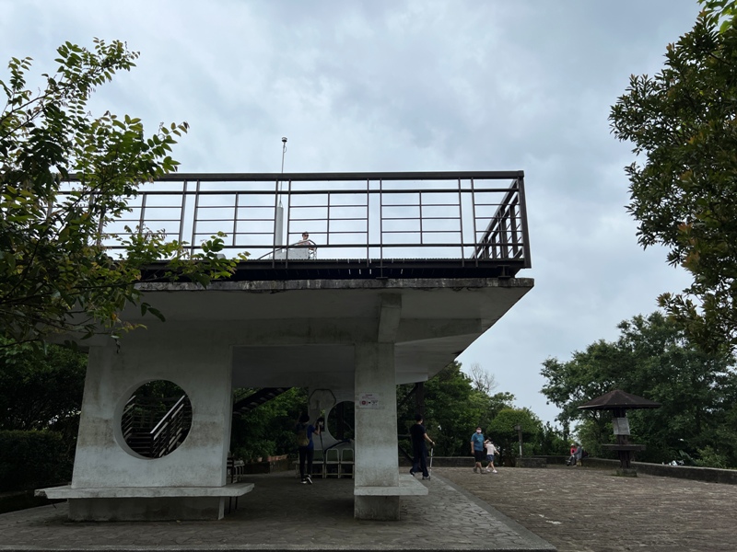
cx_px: 368
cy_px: 276
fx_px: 554
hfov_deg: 67.3
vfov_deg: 53.1
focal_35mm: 26
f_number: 1.5
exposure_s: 1/9434
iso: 50
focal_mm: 5.7
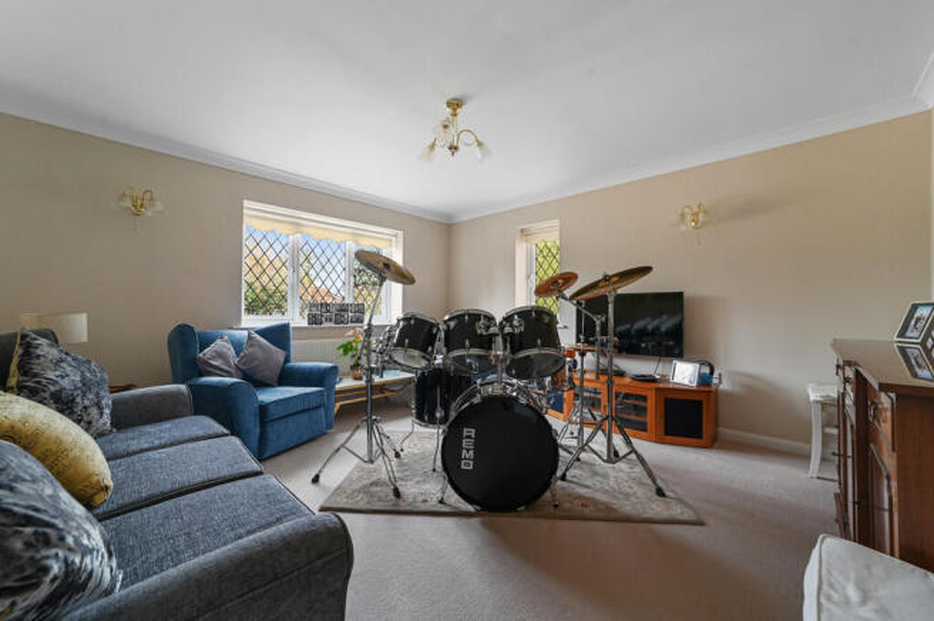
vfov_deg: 81.1
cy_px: 310
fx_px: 363
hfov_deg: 104.3
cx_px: 467
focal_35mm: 14
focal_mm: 14
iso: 400
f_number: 8
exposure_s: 1/1.67
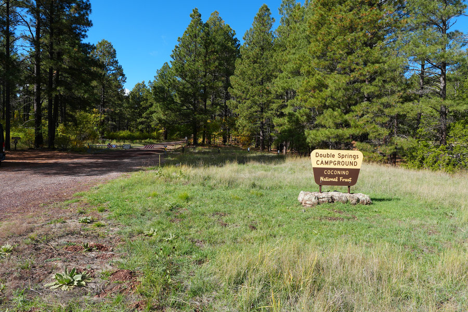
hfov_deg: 77.3
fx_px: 292
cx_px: 234
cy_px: 156
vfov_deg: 56.1
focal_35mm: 22
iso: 100
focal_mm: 15
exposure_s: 1/125
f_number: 9
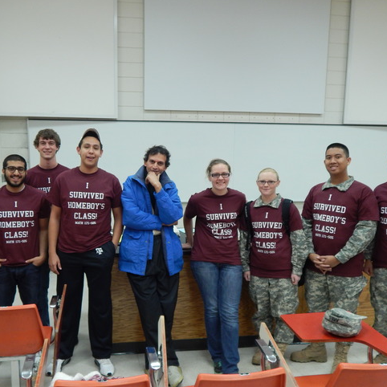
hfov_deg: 49.5
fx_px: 417
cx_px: 158
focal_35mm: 33
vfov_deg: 49.7
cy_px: 213
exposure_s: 1/30
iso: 200
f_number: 3.1
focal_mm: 4.5
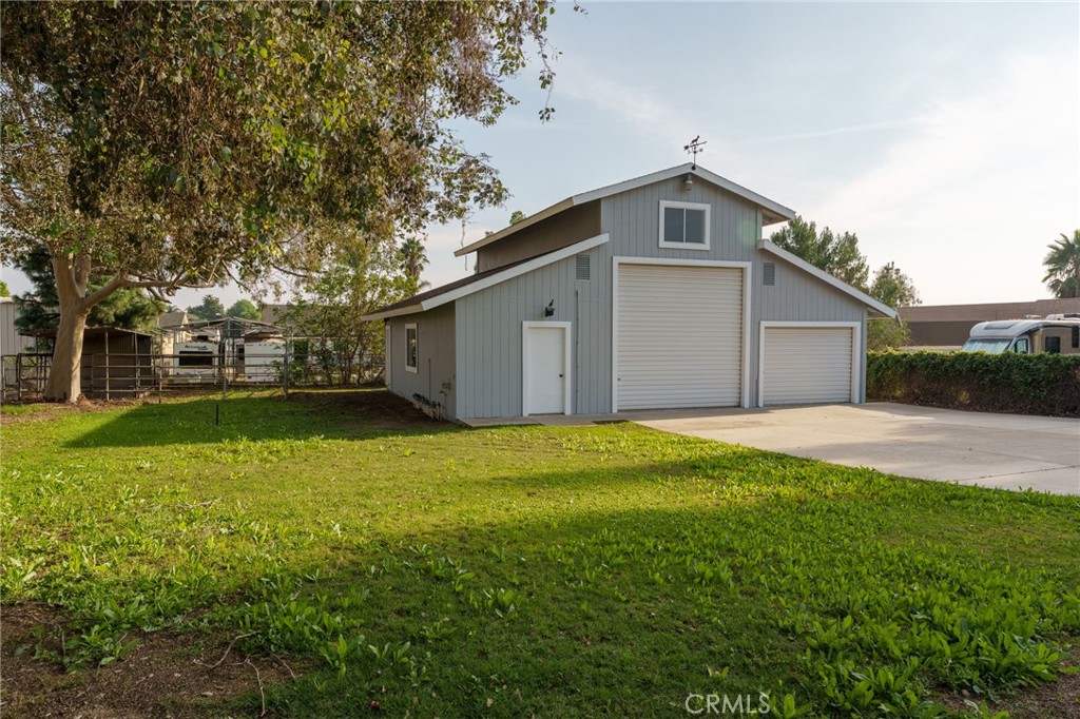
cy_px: 360
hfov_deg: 73.8
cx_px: 540
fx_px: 720
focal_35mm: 24
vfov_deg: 53.1
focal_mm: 24
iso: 400
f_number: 11
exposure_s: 1/1250
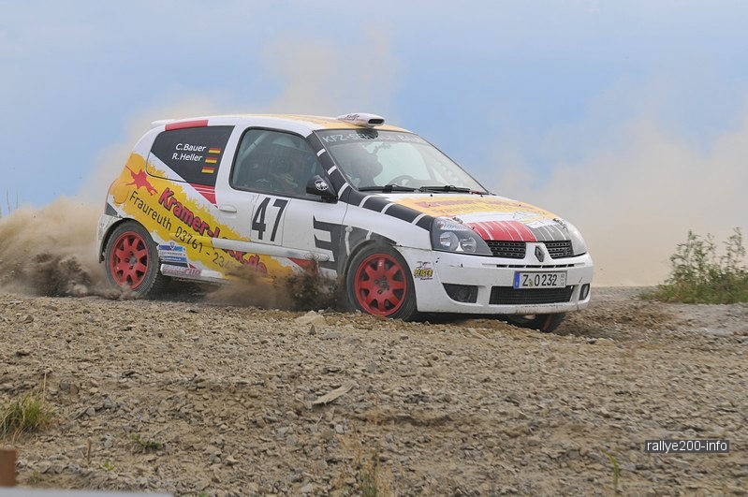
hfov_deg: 12.2
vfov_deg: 8.2
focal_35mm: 168
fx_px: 3487
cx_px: 374
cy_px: 248
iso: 200
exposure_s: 1/250
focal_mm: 112
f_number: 8
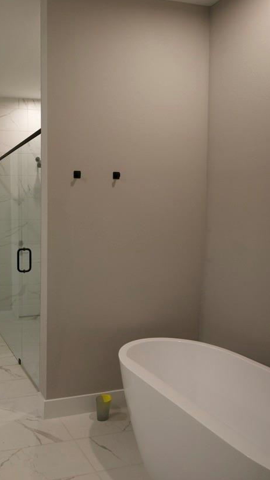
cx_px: -13
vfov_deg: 71.9
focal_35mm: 26
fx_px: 331
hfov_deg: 38.2
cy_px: 246
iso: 800
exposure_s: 1/80
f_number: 3.5
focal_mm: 16
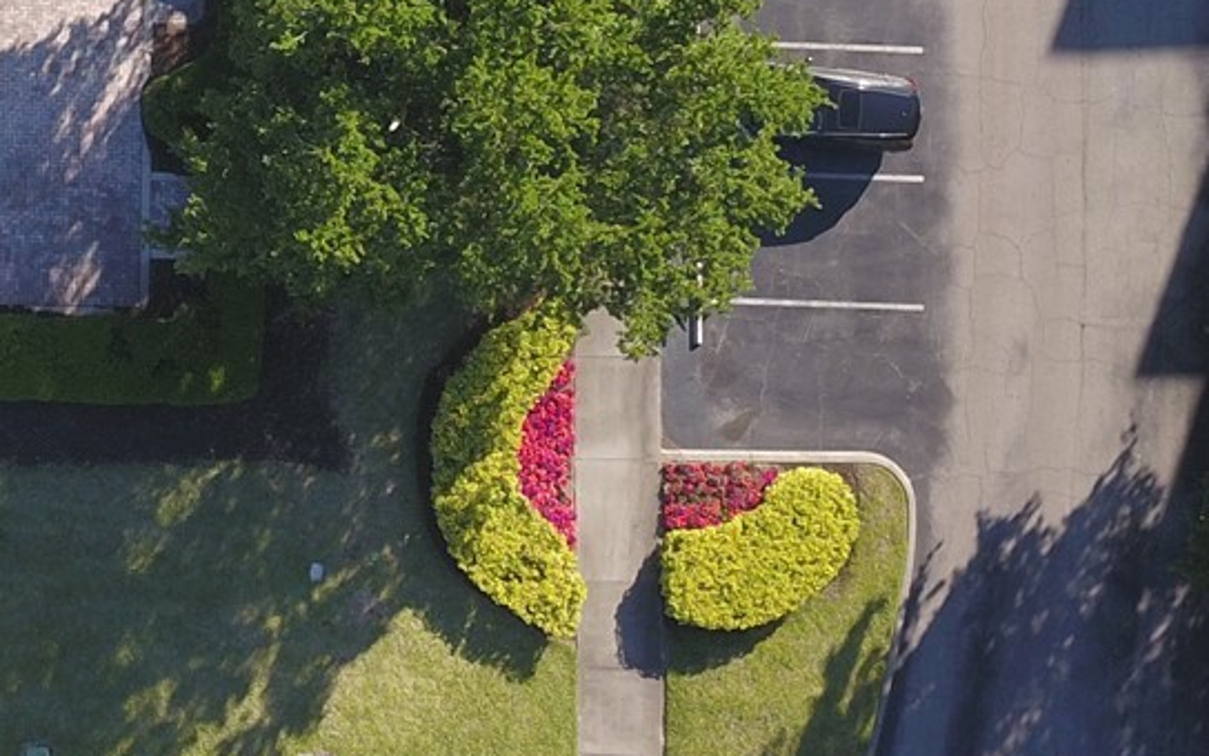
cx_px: -356
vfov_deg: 15.5
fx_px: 2669
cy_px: -156
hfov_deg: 22.8
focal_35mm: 81
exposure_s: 1/417
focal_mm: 4.7
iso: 100
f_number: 2.2
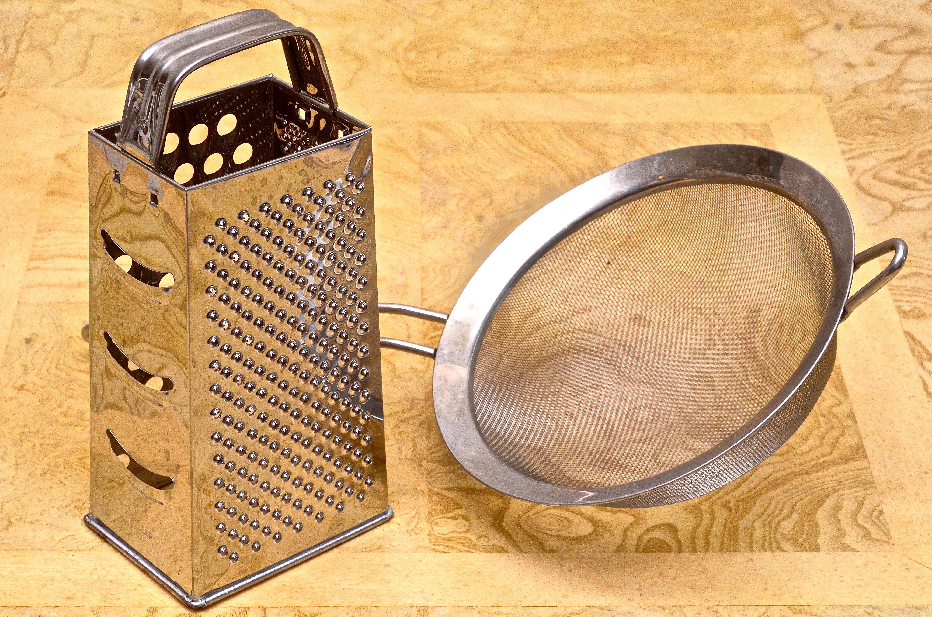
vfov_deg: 16.5
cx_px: 466
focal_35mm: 82
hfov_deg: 24.7
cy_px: 308
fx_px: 2131
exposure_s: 1/80
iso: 400
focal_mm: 55
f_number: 11
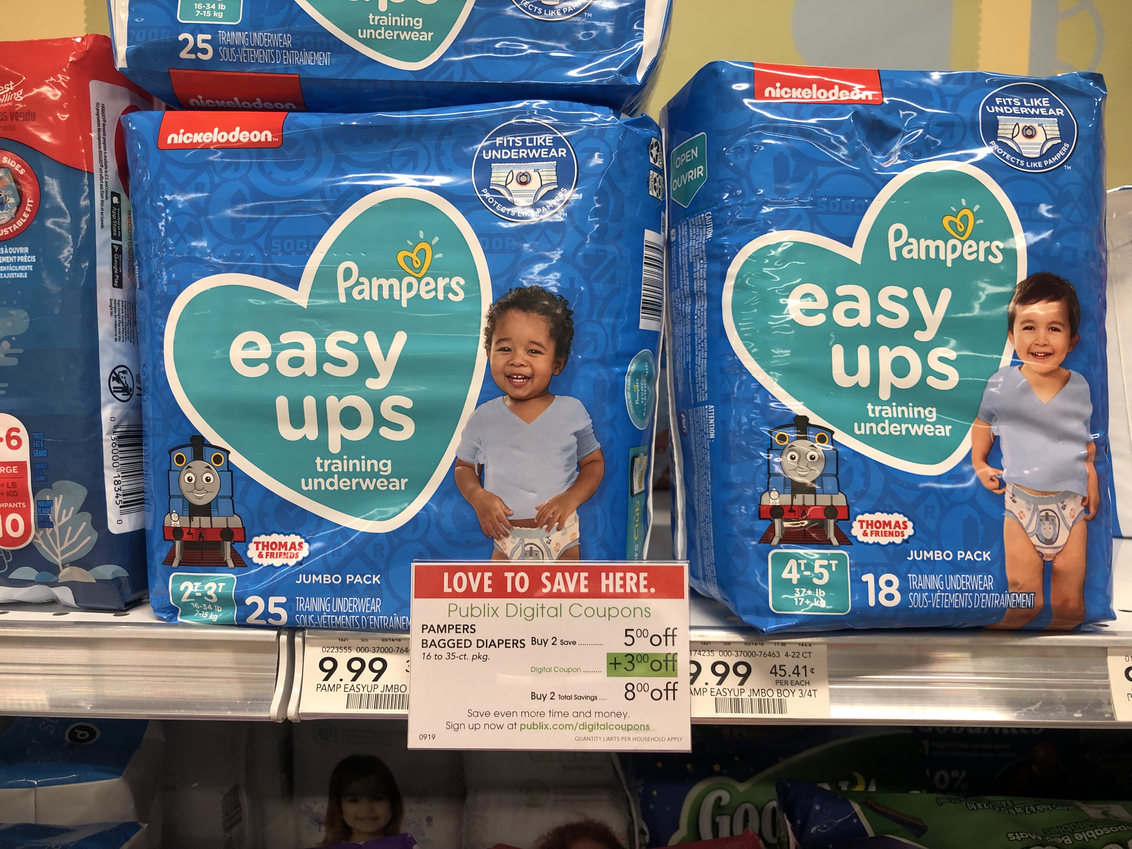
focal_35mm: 28
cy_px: 424
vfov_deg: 49.7
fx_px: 916
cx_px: 566
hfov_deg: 63.4
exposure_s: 1/33
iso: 25
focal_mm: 4
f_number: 1.8
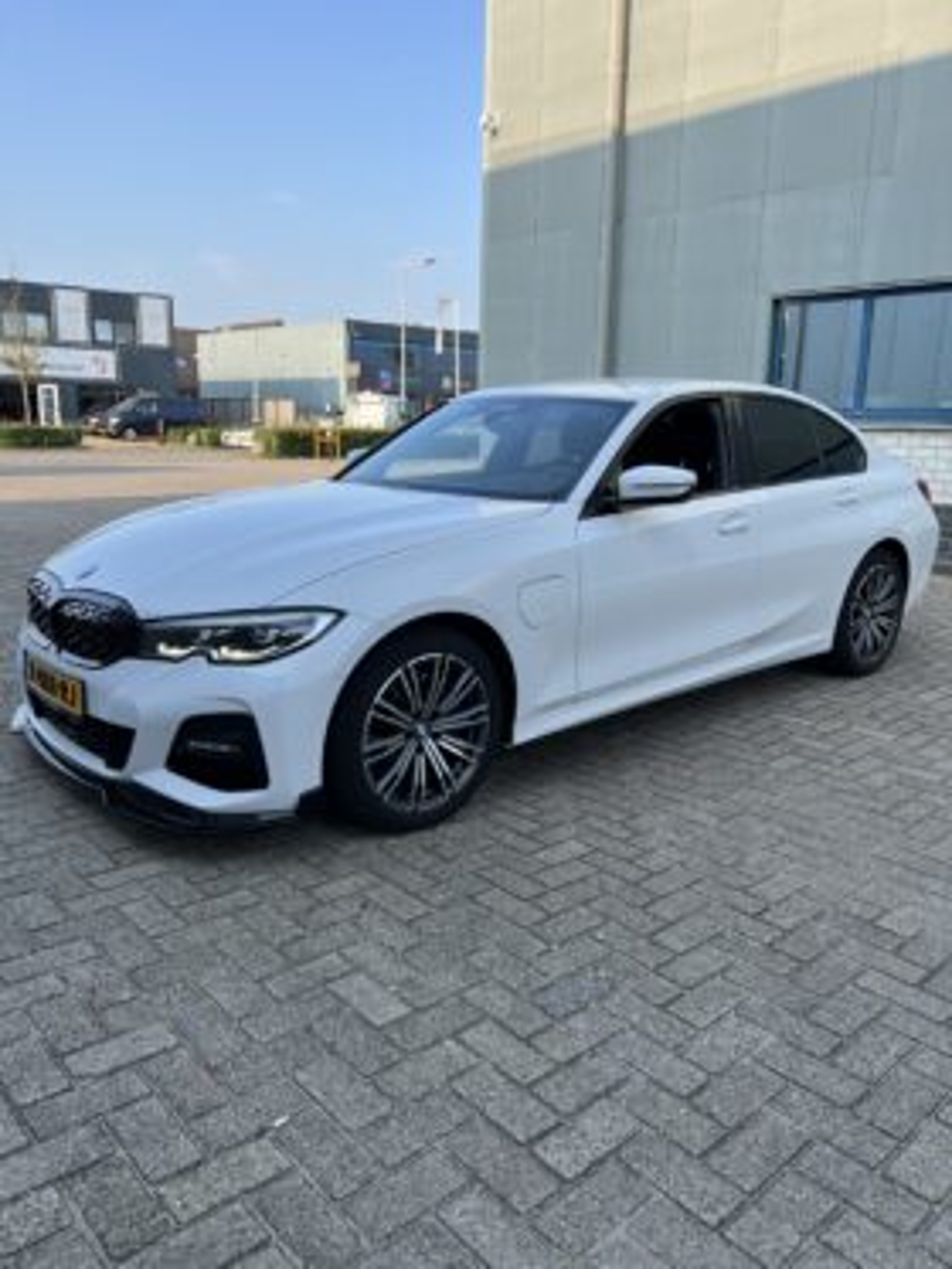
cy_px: 634
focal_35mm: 26
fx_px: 953
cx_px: 476
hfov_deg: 53.1
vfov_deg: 67.3
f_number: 1.5
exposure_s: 1/1266
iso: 50
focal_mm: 5.7
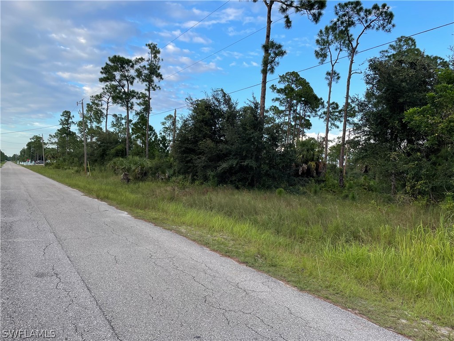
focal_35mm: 26
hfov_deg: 67.3
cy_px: 170
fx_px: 341
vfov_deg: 53.1
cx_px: 227
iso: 32
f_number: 1.6
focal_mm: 4.2
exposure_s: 1/703
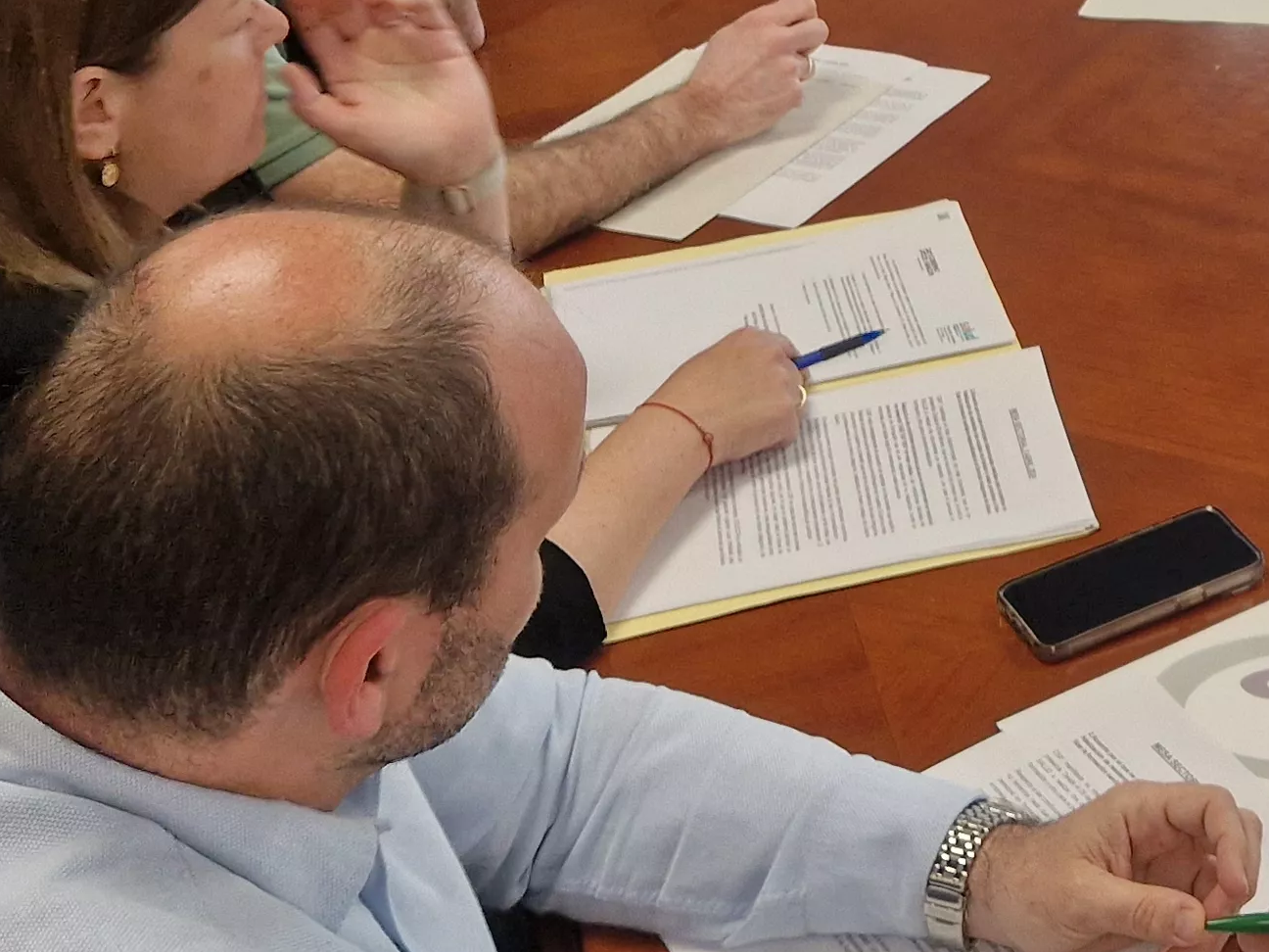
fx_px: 2603
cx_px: 1518
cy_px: -162
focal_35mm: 71
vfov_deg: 19.6
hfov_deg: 24.8
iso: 80
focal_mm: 5.4
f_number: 1.8
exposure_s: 1/100
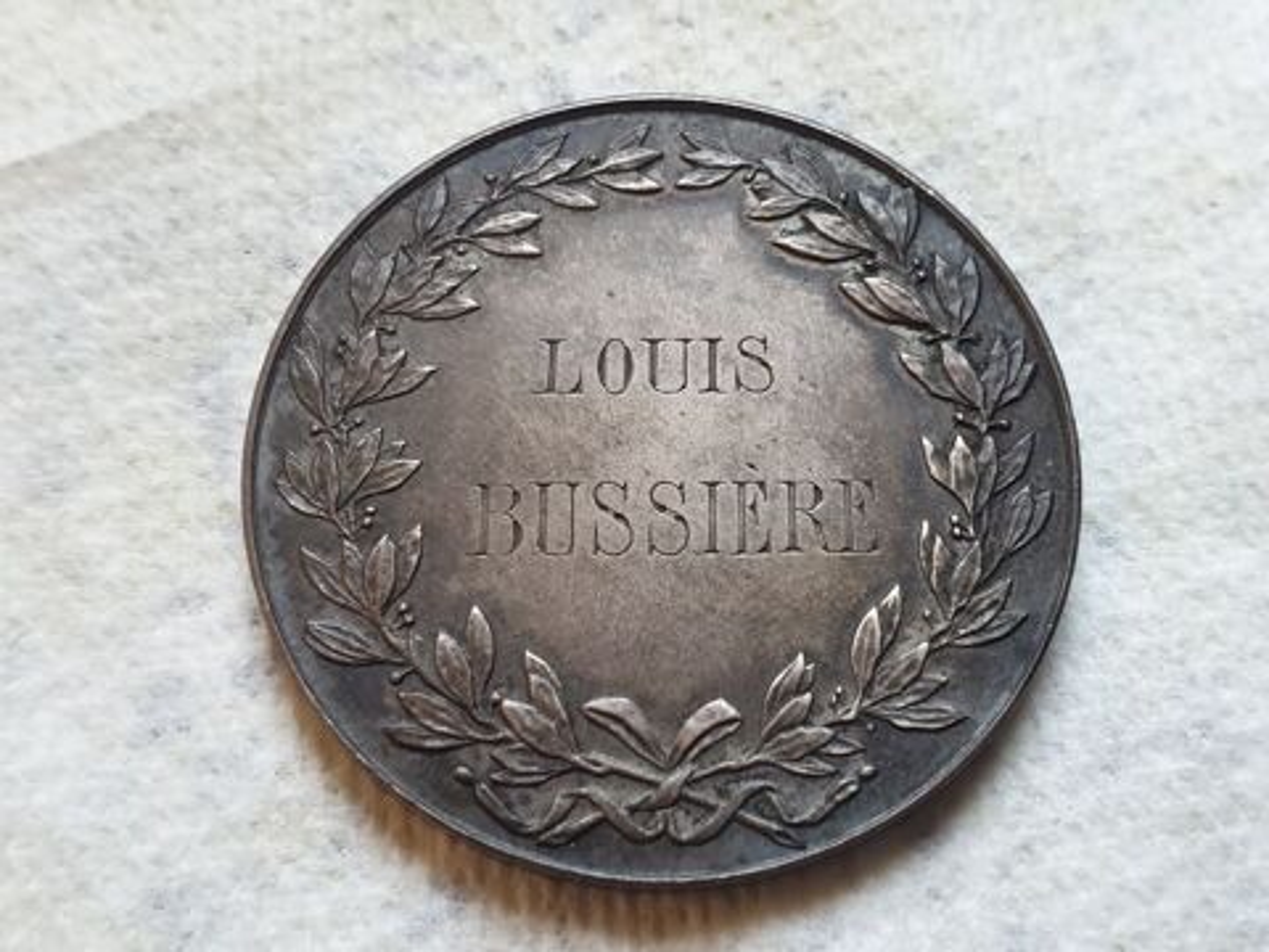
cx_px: 634
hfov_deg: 67.3
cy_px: 476
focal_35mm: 26
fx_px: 953
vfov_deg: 53.1
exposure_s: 1/50
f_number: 2.4
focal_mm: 4.3
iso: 125
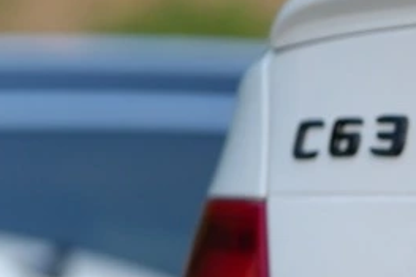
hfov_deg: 4.0
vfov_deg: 2.7
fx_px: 5913
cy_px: 233
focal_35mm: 512
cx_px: -362
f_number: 4
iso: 400
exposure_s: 1/160
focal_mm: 105
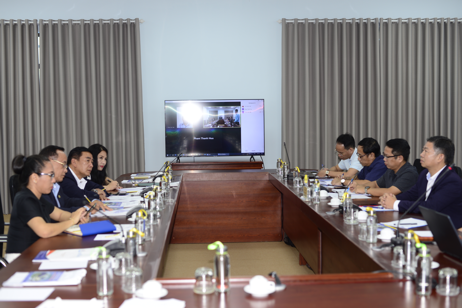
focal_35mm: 50
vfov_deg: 27.0
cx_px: 231
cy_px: 154
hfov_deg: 39.6
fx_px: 642
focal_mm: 50
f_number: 3.2
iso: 160
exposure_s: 1/60
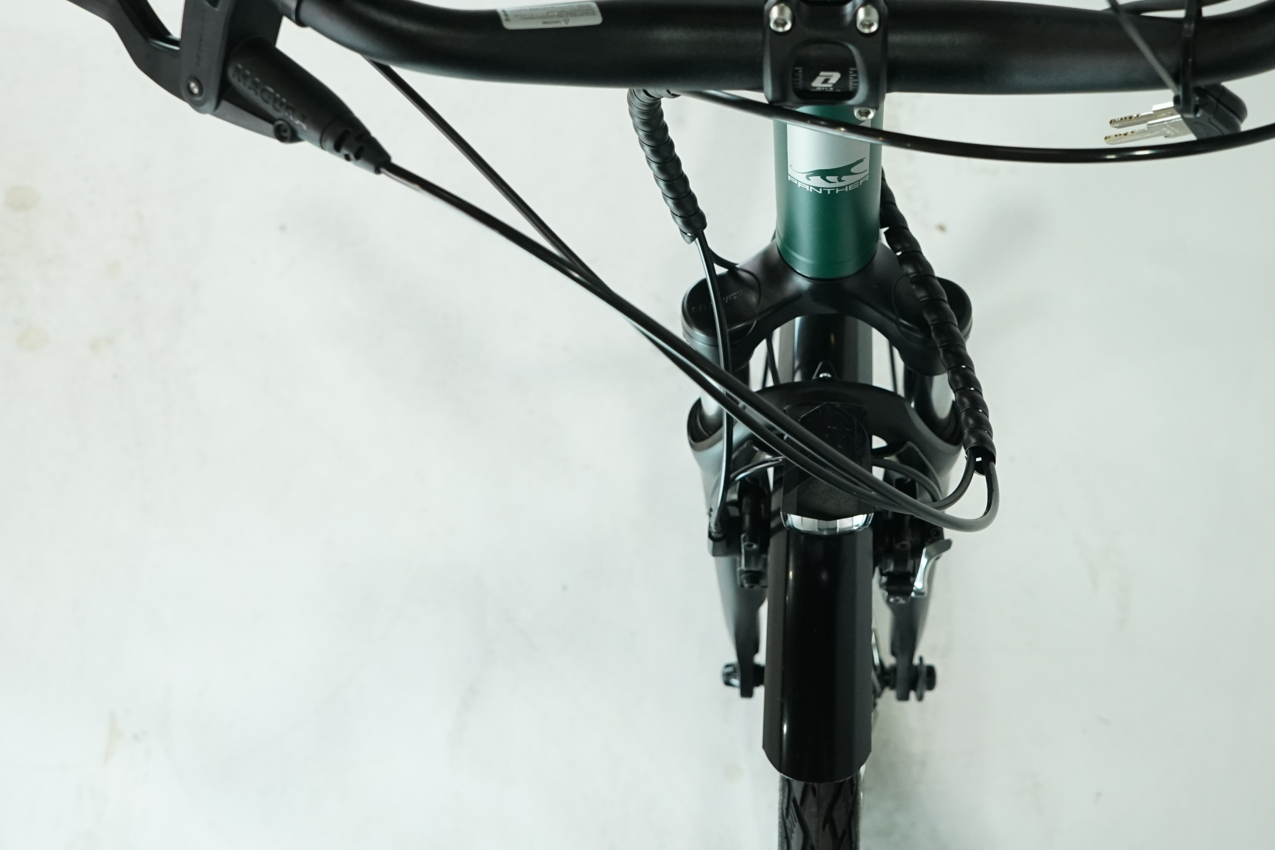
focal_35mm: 46
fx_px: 1629
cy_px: 247
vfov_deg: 28.9
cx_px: 830
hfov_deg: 42.3
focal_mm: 28
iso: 1600
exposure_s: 1/200
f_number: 5.6
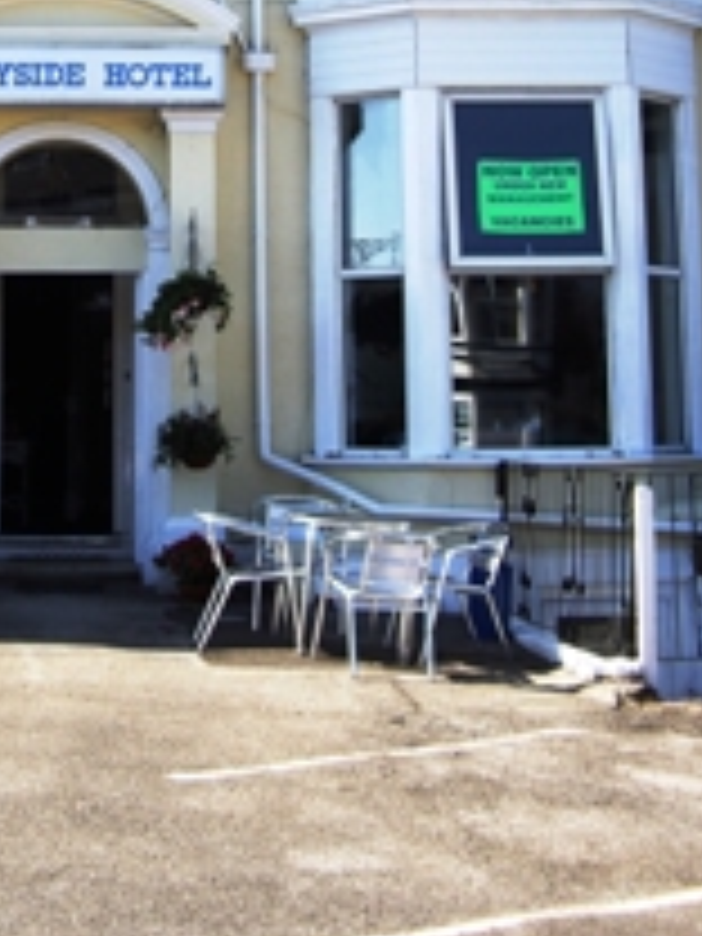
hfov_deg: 18.2
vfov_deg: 23.4
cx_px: 99
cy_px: -4
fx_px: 2163
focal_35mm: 80
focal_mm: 7.9
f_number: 2.8
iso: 64
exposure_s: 1/320
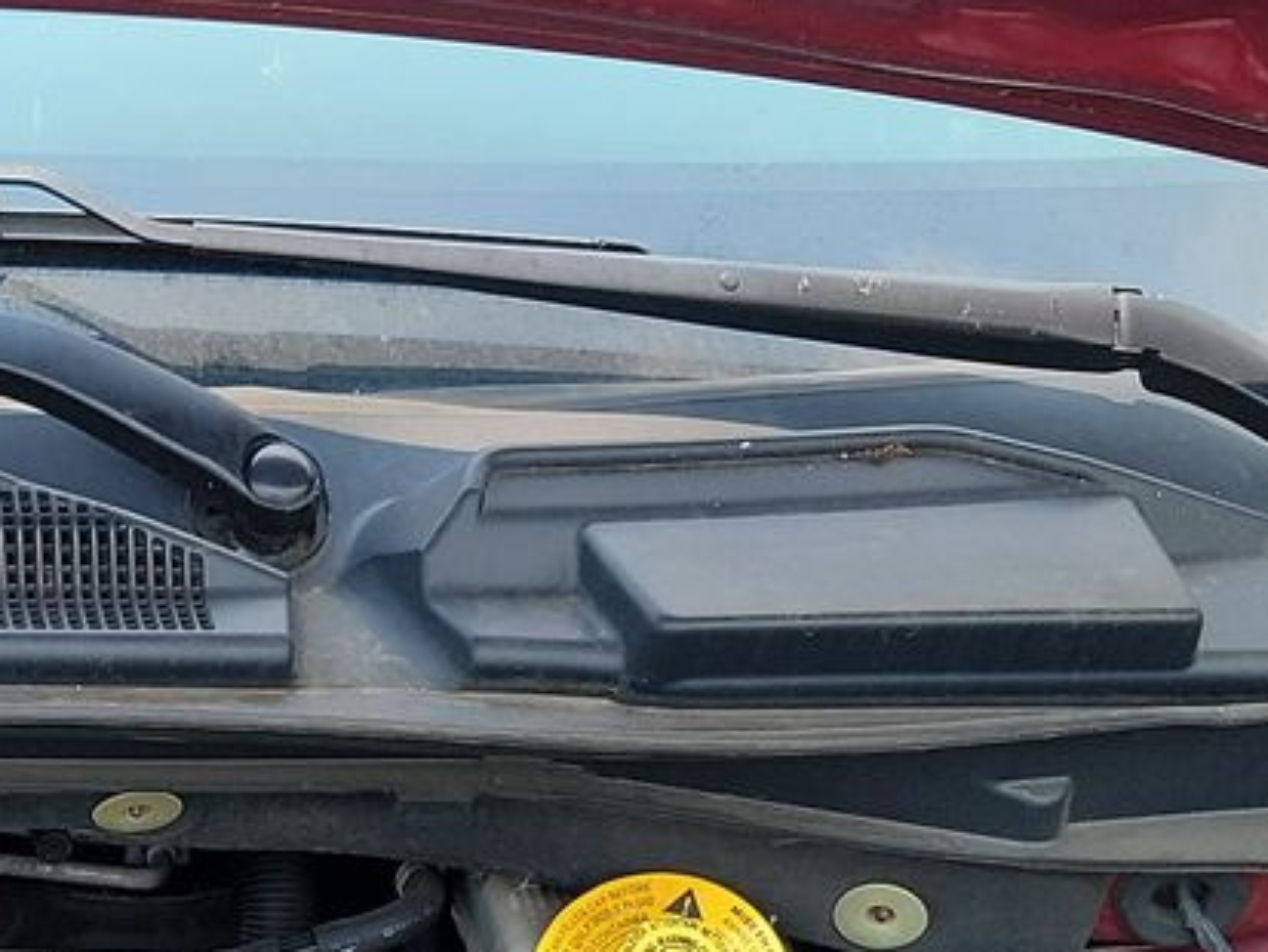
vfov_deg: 15.2
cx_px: -111
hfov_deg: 20.2
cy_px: 1195
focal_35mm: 93
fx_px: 3408
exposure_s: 1/261
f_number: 1.8
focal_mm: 6.7
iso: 50
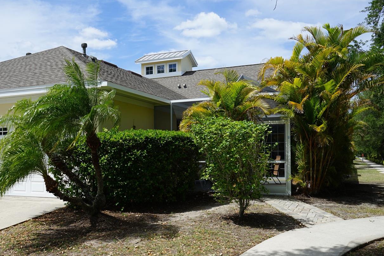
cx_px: 162
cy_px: 148
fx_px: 395
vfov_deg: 35.9
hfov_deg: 51.7
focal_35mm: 37
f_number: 14
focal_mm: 28
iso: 100
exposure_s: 1/125
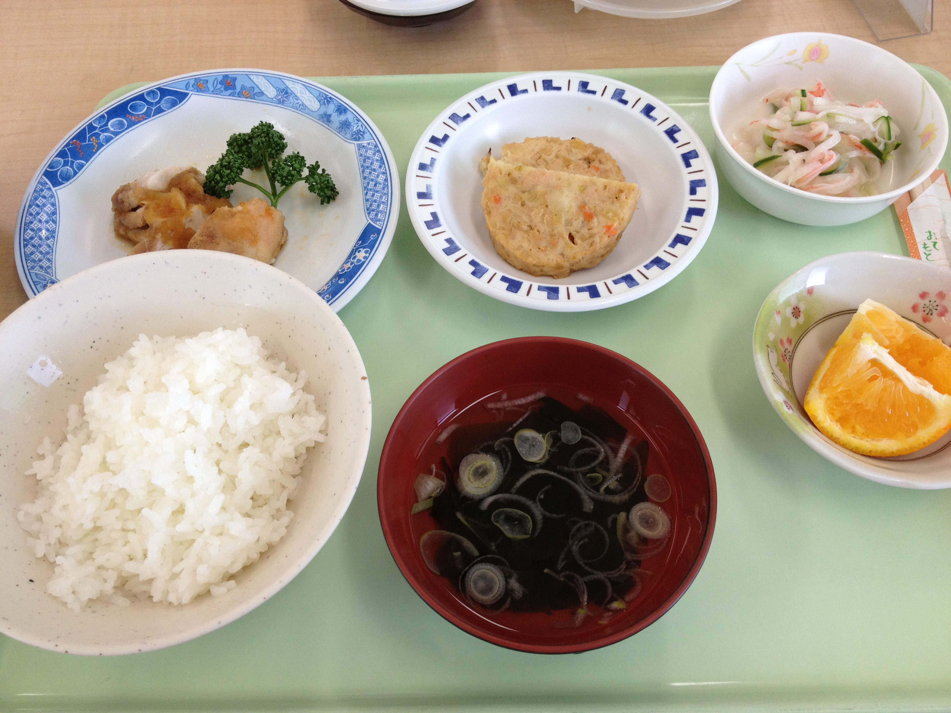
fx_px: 962
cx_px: 476
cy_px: 356
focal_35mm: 35
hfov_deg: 52.6
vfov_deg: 40.7
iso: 80
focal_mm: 4.28
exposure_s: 1/120
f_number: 2.4
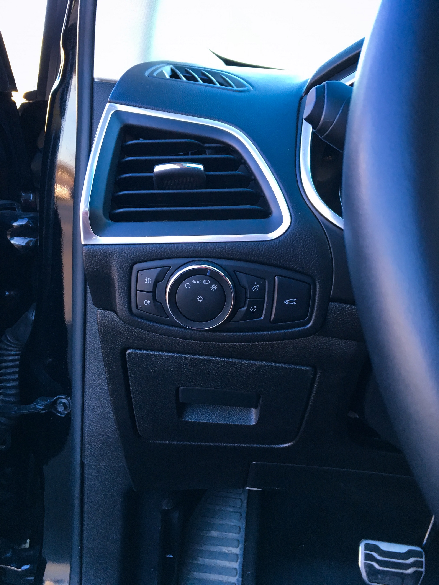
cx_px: 220
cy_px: 292
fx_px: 490
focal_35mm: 29
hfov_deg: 48.2
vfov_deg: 61.7
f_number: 2.2
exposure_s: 1/33
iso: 40
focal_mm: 4.15
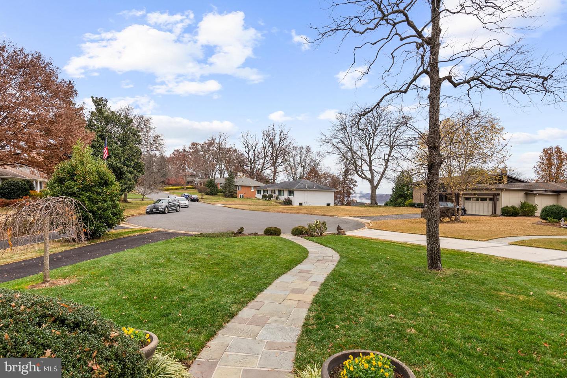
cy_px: 189
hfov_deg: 84.0
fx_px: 315
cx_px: 284
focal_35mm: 20
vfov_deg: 62.0
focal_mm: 20
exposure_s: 1/125
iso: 200
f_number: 5
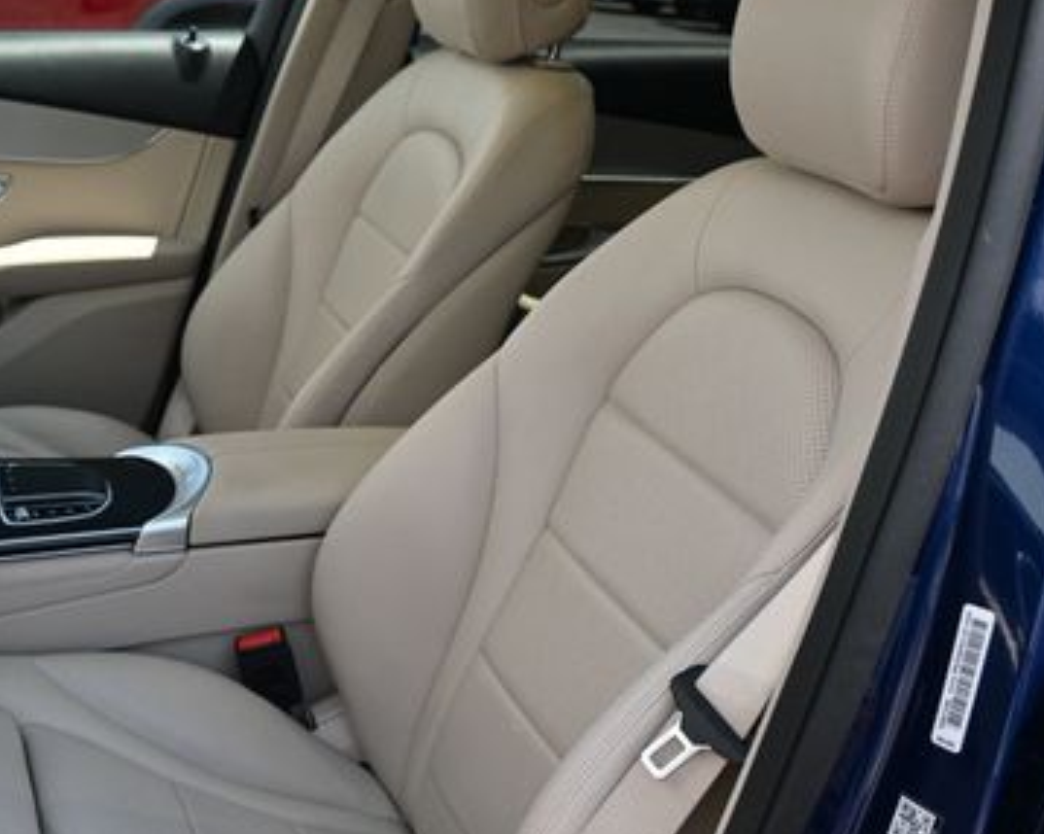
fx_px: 1632
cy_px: 446
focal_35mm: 53
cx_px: 128
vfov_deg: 28.7
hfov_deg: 33.8
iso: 220
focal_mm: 21
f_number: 4
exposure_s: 1/250
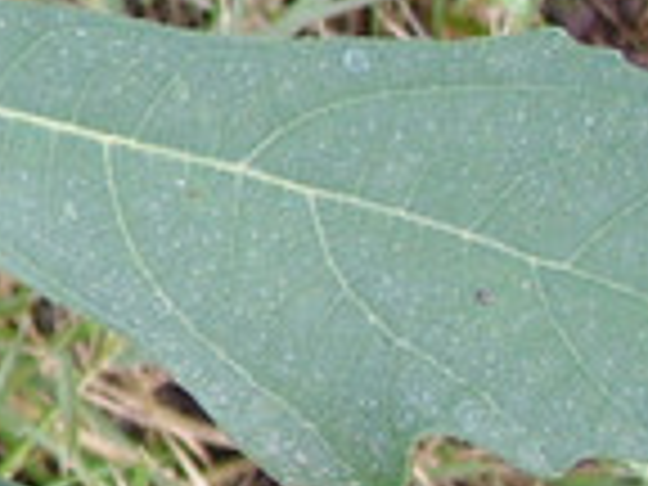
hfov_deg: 6.6
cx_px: -947
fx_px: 5279
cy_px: -324
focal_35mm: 282
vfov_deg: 5.2
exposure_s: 1/47
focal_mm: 7.8
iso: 50
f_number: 2.8
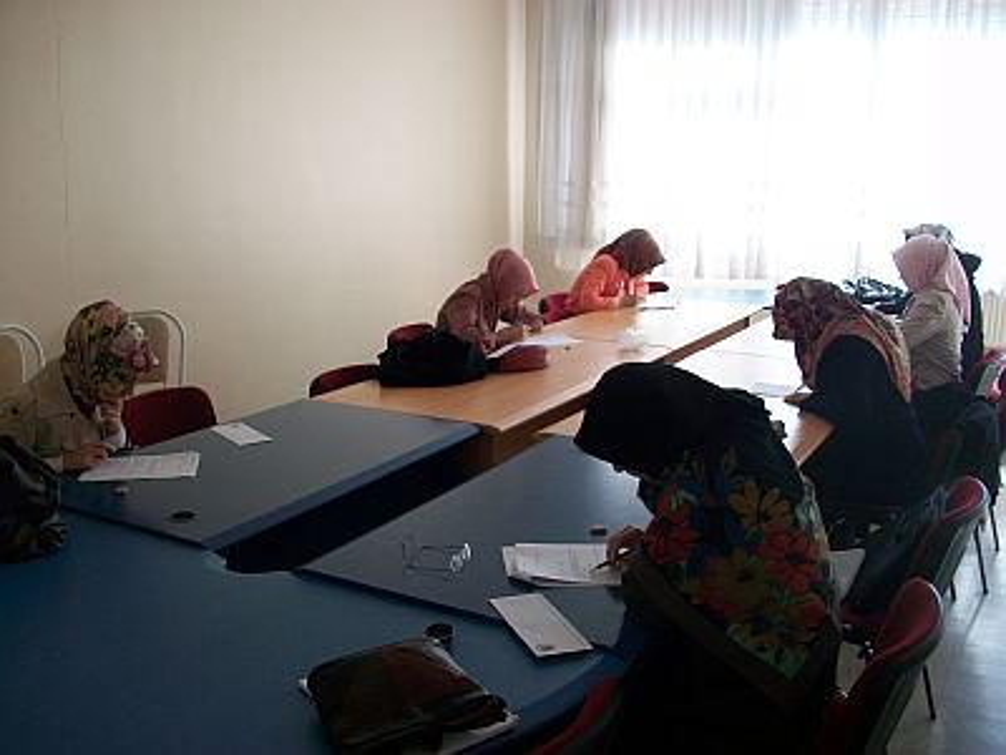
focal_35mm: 34
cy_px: 378
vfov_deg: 41.8
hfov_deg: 54.0
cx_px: 503
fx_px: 988
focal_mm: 5.7
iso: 80
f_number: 2.8
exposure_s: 1/100
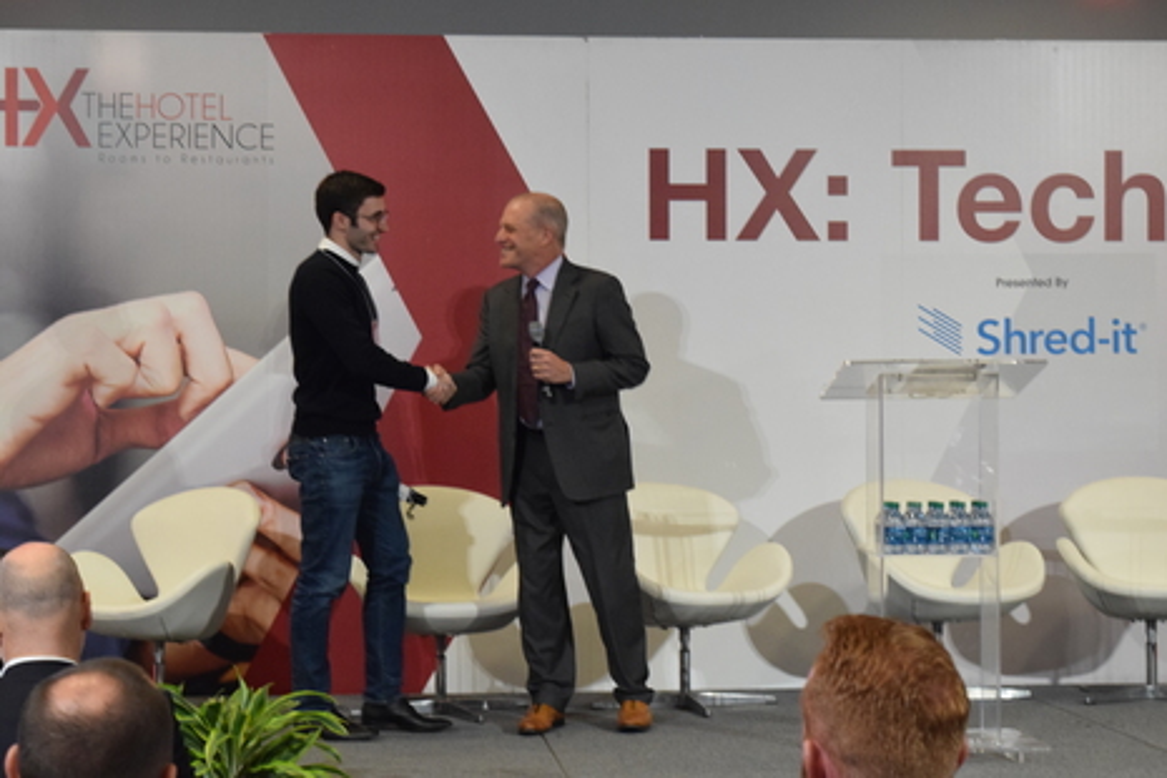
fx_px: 2431
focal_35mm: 75
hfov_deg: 27.0
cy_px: 389
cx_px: 584
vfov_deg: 18.2
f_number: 6.3
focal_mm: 50
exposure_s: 1/60
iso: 3200
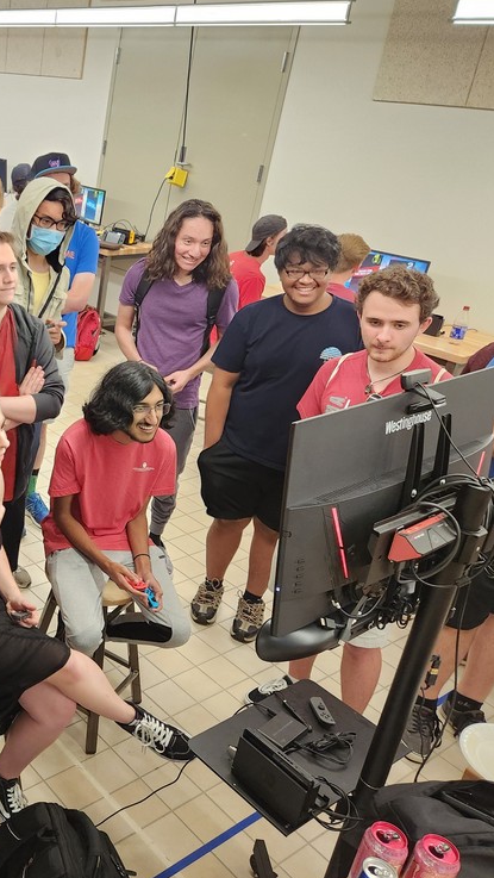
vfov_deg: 58.0
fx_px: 791
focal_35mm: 34
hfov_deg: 31.3
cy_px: 437
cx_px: -32
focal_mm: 5.4
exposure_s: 1/120
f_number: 1.8
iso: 640
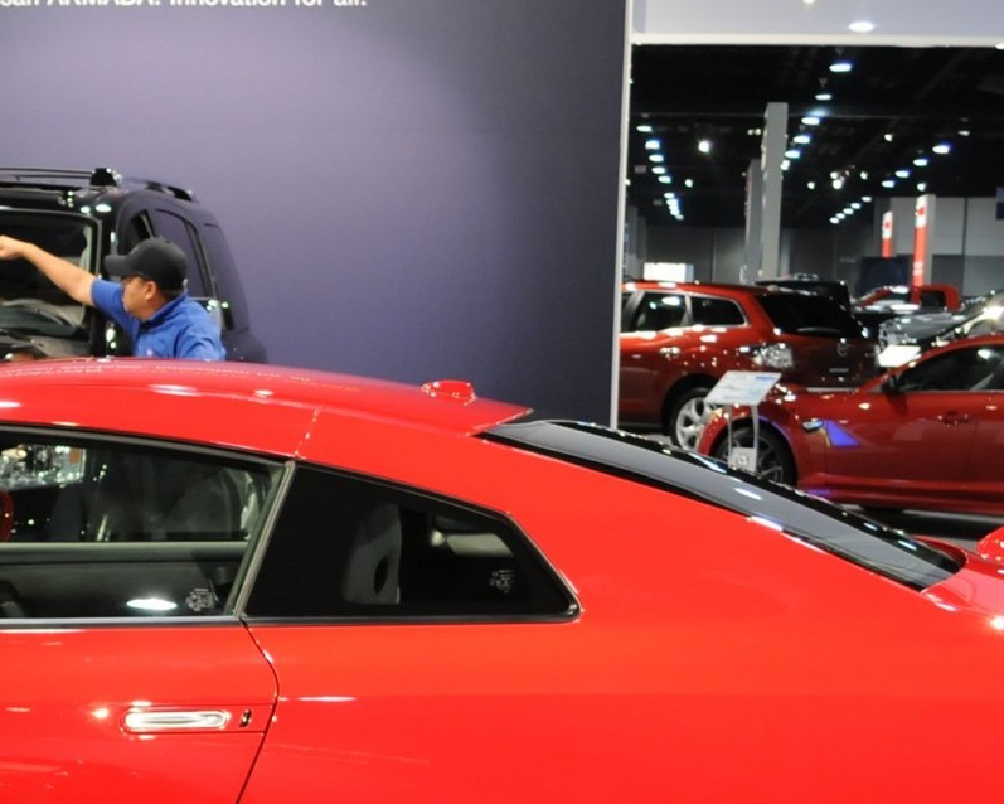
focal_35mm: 97
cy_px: 689
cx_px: 110
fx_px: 2883
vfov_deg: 15.7
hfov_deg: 19.4
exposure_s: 1/50
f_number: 3.8
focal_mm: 22
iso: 800
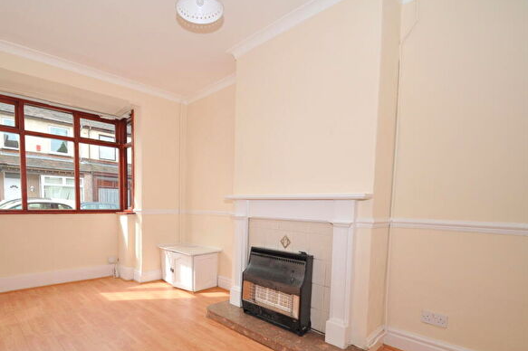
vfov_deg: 66.8
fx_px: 264
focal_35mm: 18
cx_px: 216
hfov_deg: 89.1
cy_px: 208
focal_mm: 10
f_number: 5.6
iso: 250
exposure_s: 1/125
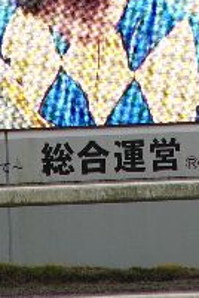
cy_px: -46
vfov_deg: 2.3
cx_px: 141
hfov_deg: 1.5
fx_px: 7371
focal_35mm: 889
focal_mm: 44.7
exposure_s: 1/250
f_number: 4
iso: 50
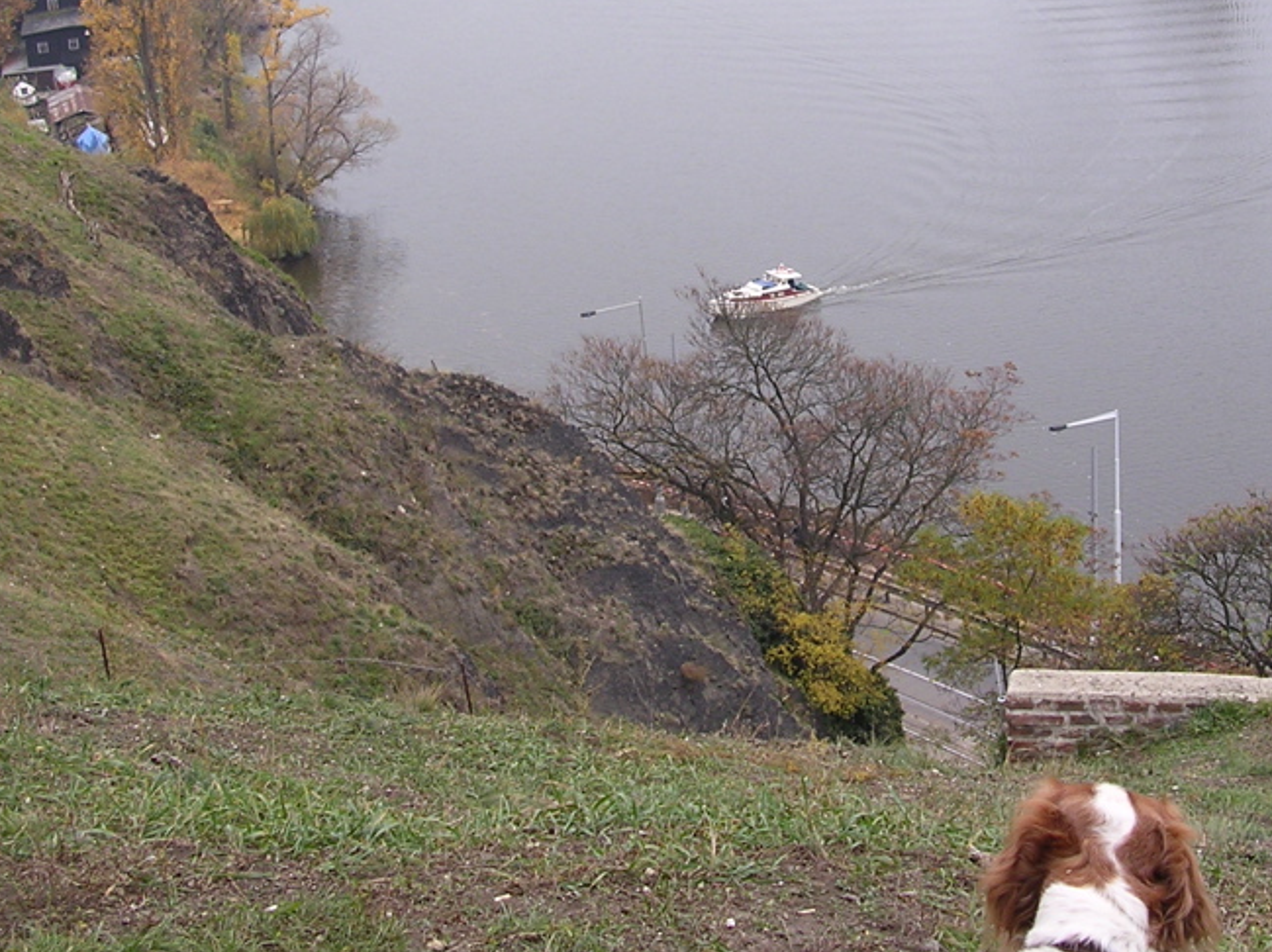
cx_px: 831
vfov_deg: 24.1
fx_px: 2204
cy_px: 241
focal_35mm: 60
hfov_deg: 32.0
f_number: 2.8
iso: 100
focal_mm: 5.8
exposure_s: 1/168
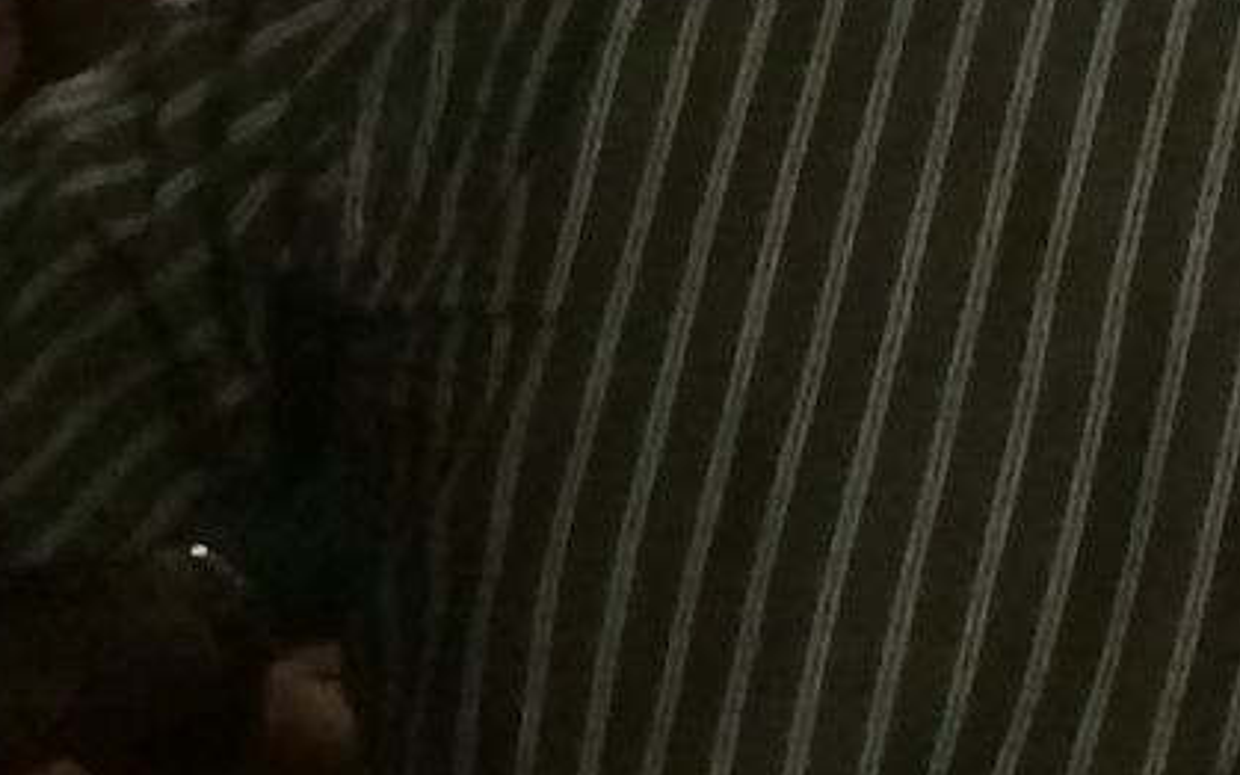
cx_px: 2992
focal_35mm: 248
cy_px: -2363
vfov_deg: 4.8
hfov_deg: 7.8
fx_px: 8382
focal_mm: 4.12
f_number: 2.2
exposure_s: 1/30
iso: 250
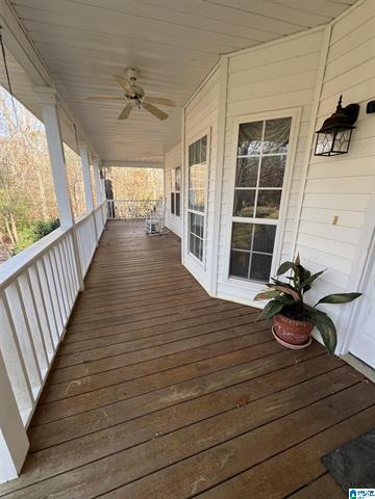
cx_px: 188
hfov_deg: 89.9
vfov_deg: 106.2
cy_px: 250
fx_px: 188
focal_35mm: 13
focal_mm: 1.57
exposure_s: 1/139
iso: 32
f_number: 1.8
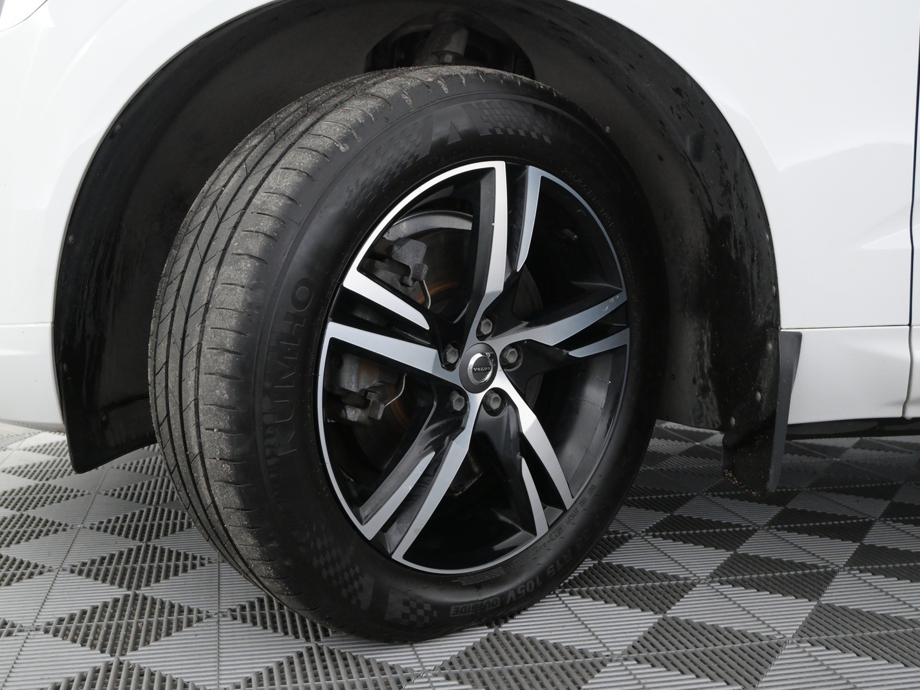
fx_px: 979
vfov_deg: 38.8
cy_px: 345
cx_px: 450
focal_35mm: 37
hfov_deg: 50.4
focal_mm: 22.5
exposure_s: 1/100
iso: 2500
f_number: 5
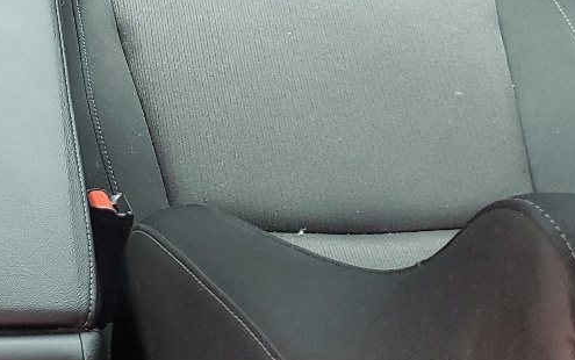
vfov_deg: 14.4
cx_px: -100
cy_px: -13
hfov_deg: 21.7
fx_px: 1395
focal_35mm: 89
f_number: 1.5
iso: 61
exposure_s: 1/60.2
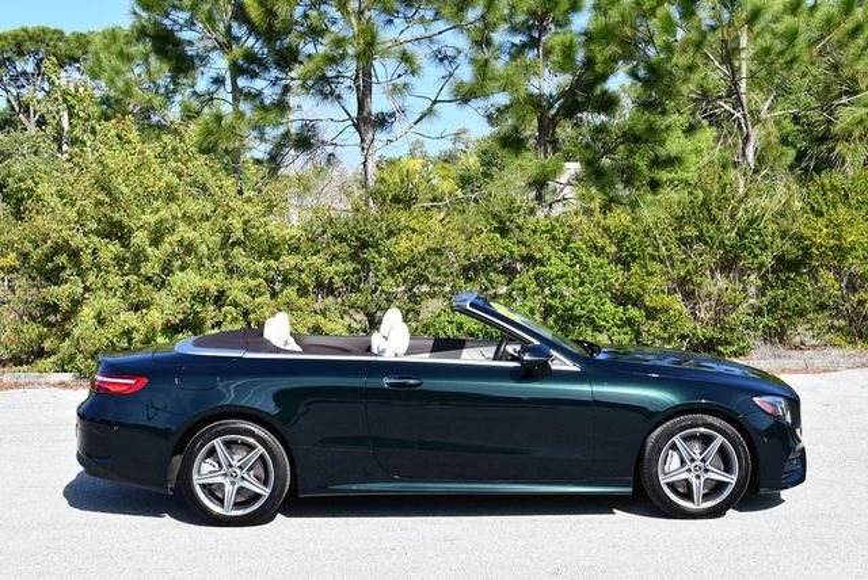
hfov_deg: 33.4
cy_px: 290
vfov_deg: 22.7
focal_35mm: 60
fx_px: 1448
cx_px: 434
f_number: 8
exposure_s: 1/250
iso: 160
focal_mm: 30
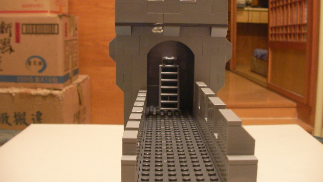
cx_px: 163
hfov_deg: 48.4
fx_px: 360
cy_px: 88
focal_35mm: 42
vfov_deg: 28.3
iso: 200
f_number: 3.5
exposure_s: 1/4.6
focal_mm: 6.3
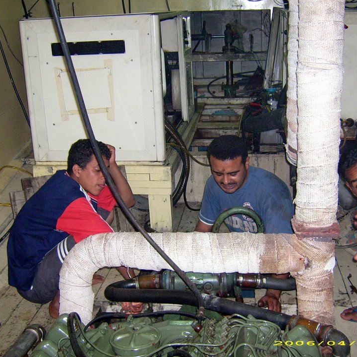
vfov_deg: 38.3
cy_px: 180
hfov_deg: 38.2
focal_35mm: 44
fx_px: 513
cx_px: 211
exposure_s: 1/60
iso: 100
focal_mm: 5.95
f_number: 2.8
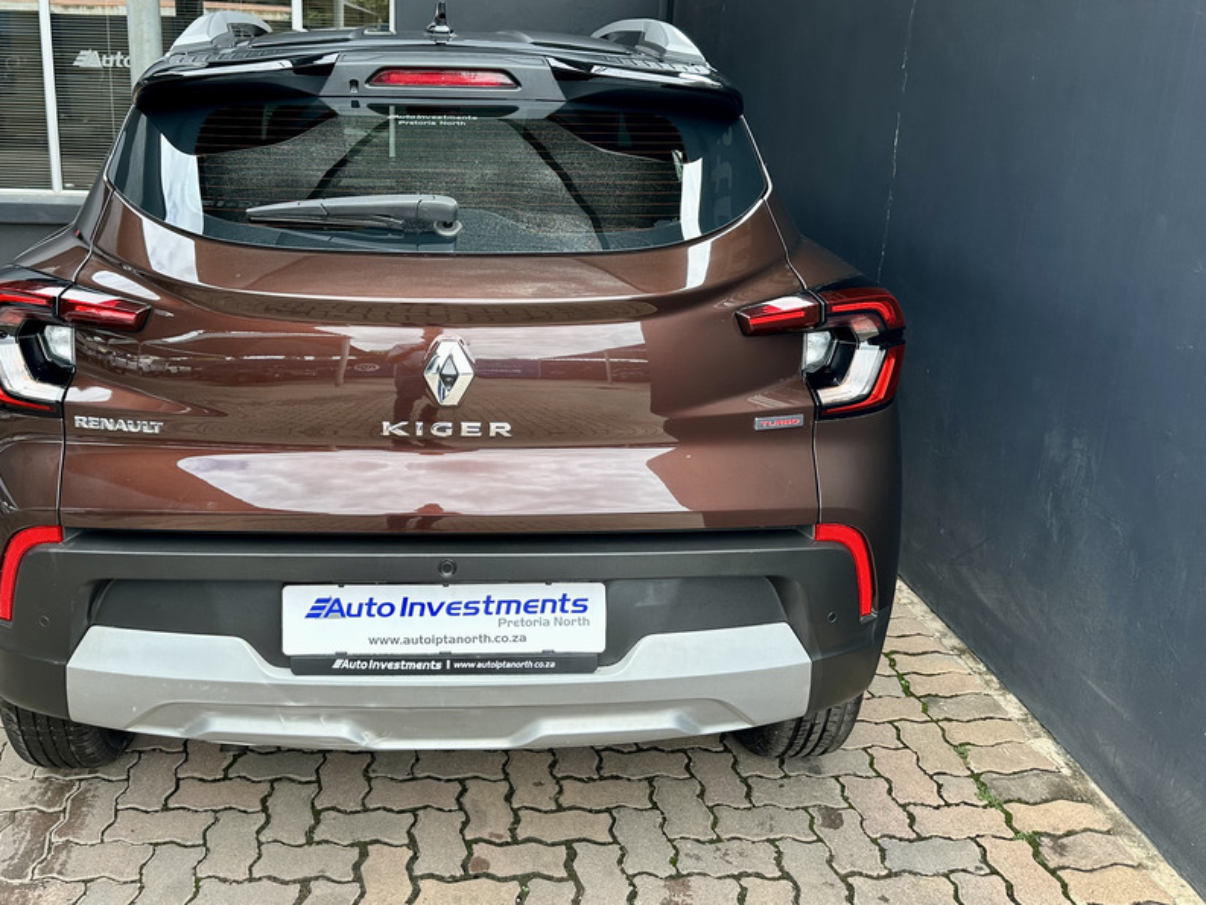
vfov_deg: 45.3
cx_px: 470
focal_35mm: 31
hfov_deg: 57.8
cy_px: 376
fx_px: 1080
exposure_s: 1/469
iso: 80
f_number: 1.78
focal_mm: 6.86
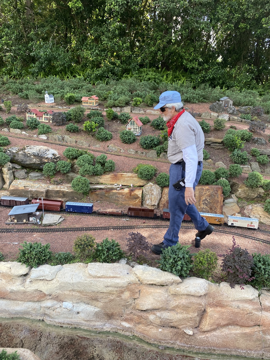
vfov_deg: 67.3
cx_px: 135
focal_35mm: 26
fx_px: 270
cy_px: 180
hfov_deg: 53.1
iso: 32
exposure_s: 1/283
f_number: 1.8
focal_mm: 4.25
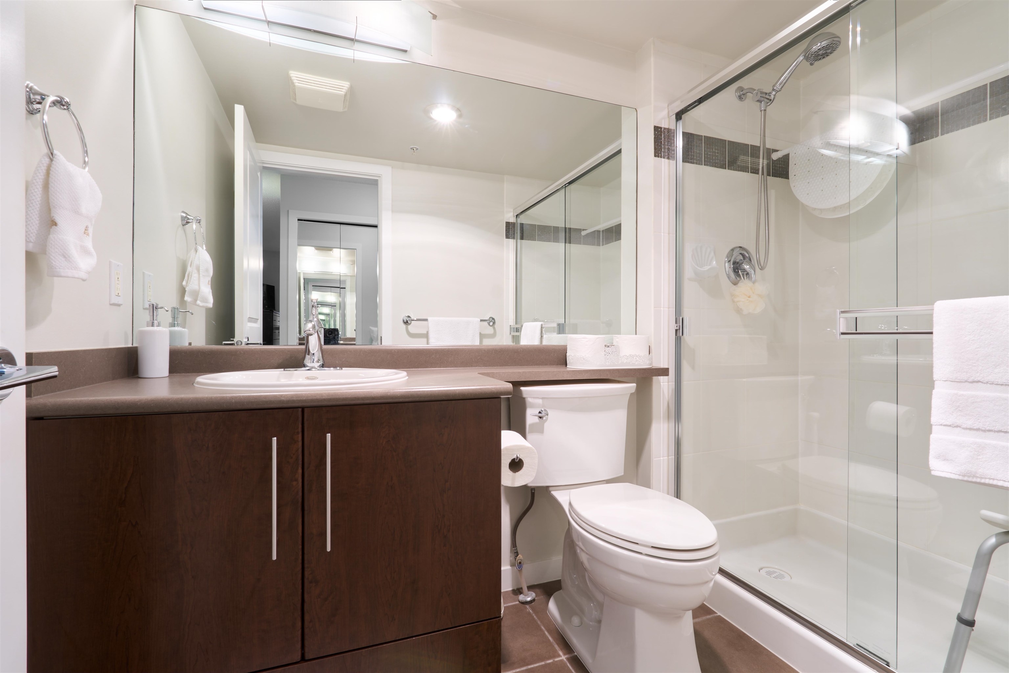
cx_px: 504
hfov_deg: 95.0
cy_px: 336
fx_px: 462
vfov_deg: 72.1
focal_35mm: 16
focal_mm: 11
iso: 100
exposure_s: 10
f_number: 11
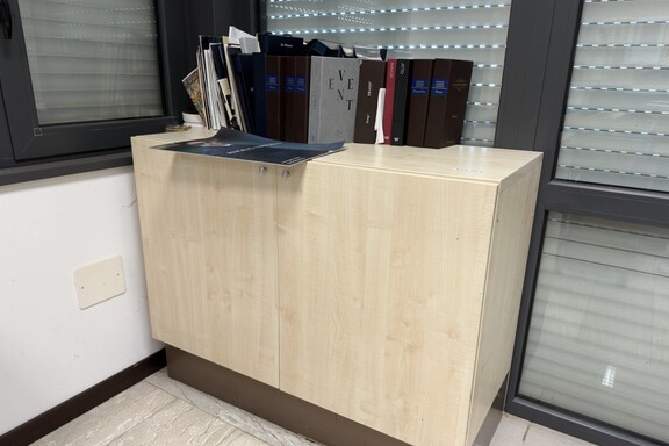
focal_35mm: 26
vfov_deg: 49.5
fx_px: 483
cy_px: 240
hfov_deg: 69.4
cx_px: 340
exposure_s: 1/50
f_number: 1.78
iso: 100
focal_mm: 6.86
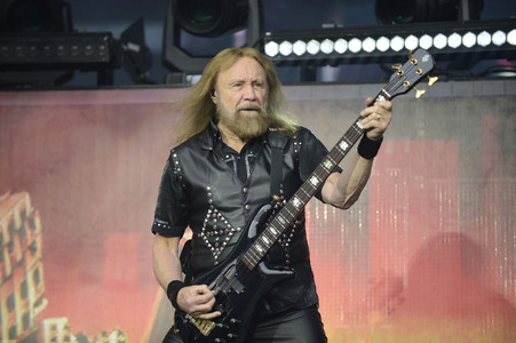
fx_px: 2864
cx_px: 258
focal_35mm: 200
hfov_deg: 10.3
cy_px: 172
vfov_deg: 6.9
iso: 400
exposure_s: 1/640
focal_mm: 200
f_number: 2.8
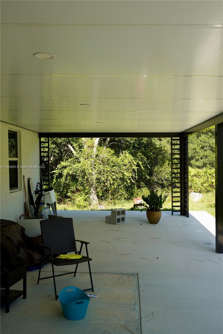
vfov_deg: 53.1
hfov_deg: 36.9
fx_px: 334
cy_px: 167
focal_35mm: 36
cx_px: 112
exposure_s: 1/160
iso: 100
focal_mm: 24
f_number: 5.6
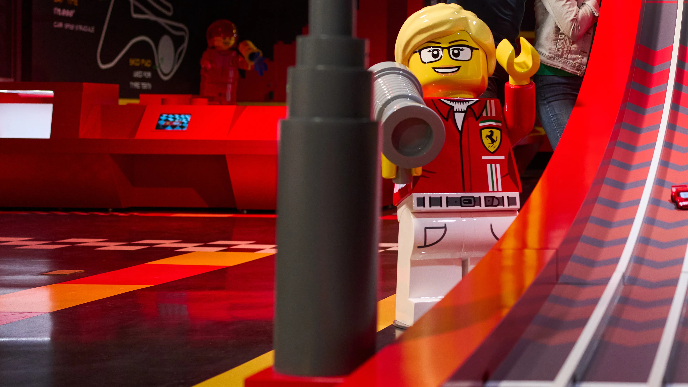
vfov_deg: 15.1
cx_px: 732
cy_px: 137
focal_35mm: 80
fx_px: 1459
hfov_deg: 24.9
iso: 1000
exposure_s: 1/250
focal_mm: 35
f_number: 2
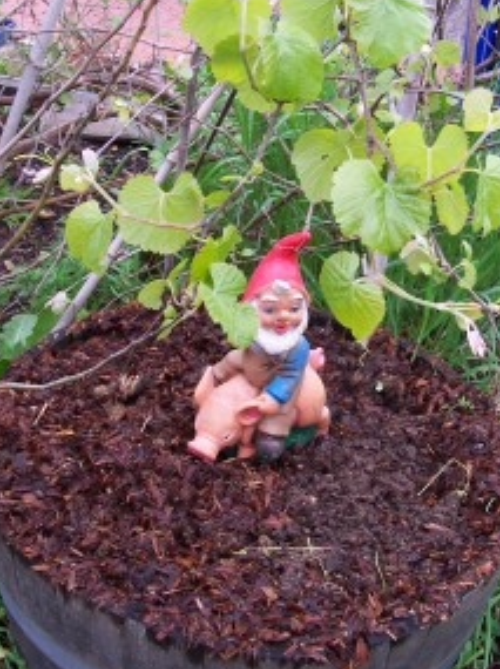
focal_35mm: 52
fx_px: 1004
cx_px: 300
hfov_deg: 27.9
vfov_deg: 36.8
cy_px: 298
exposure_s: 1/45
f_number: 2.8
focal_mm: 5.6
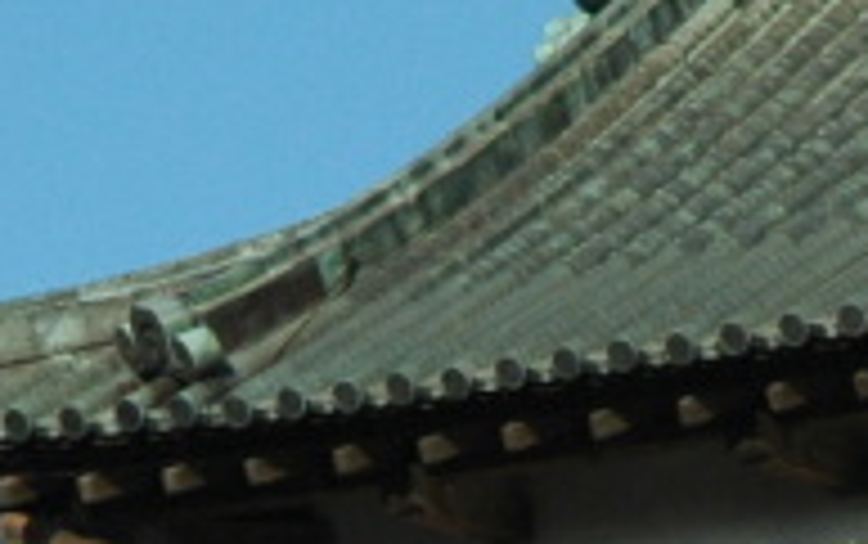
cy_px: 865
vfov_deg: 2.3
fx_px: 13401
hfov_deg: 3.7
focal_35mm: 566
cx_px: 639
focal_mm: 70
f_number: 11
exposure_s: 1/400
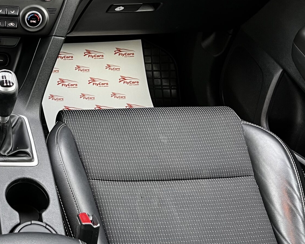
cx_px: -24
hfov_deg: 29.5
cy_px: 60
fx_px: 524
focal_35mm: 58
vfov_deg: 25.9
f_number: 1.5
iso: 160
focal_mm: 5.7
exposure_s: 1/60
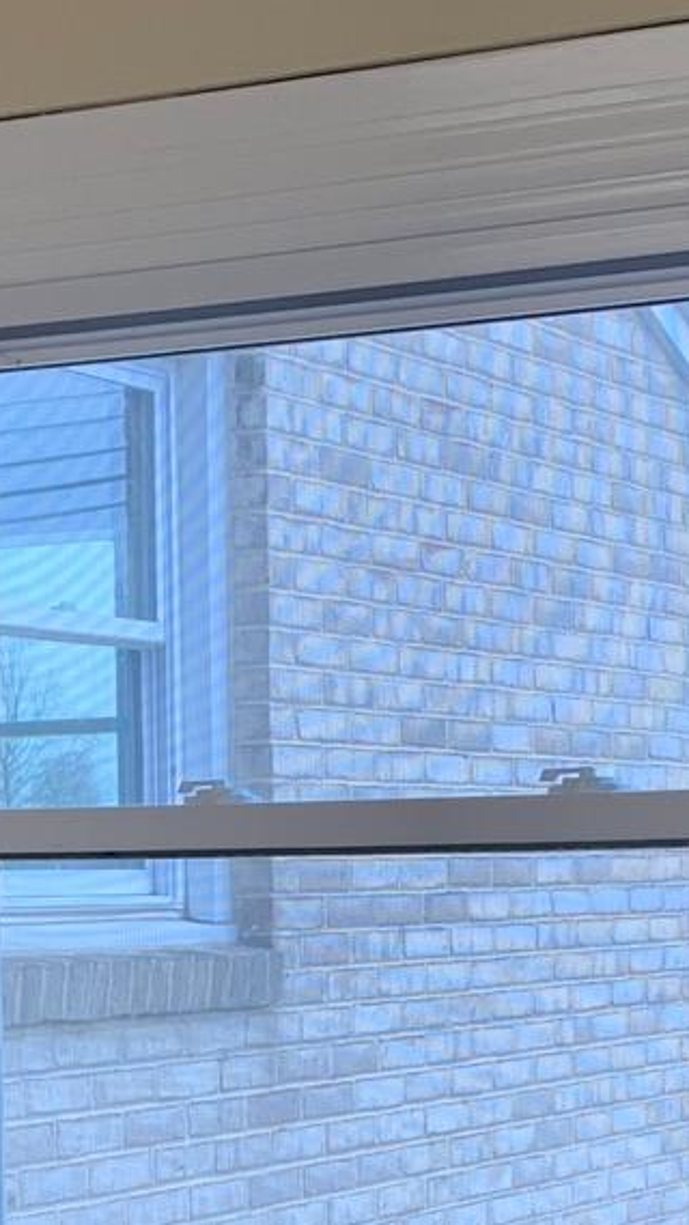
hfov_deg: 11.8
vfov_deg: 20.4
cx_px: 166
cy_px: 1169
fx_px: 3313
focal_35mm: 102
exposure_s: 1/60
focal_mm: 4.25
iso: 50
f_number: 1.8
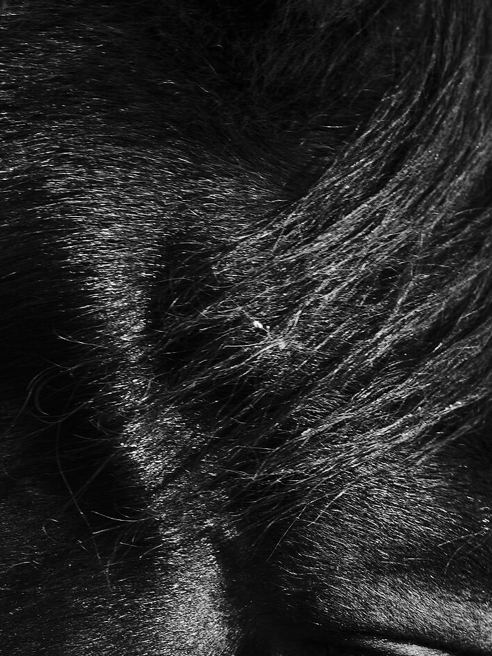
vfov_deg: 5.4
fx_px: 6979
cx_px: 228
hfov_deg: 4.0
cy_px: 537
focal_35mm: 368
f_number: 4.5
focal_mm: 100
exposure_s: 1/250
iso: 80
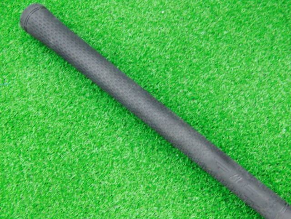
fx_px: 361
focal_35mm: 43
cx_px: 146
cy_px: 110
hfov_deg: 43.9
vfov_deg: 33.6
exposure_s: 1/15
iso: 400
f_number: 3.7
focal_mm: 7.54
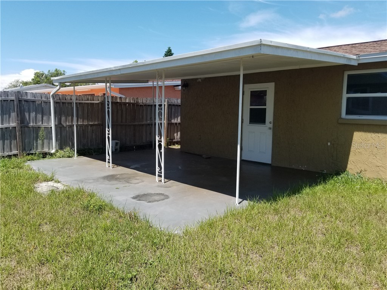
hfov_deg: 67.3
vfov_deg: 53.1
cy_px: 145
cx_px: 194
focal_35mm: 26
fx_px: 291
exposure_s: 1/1756
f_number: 1.7
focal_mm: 4.3
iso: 50
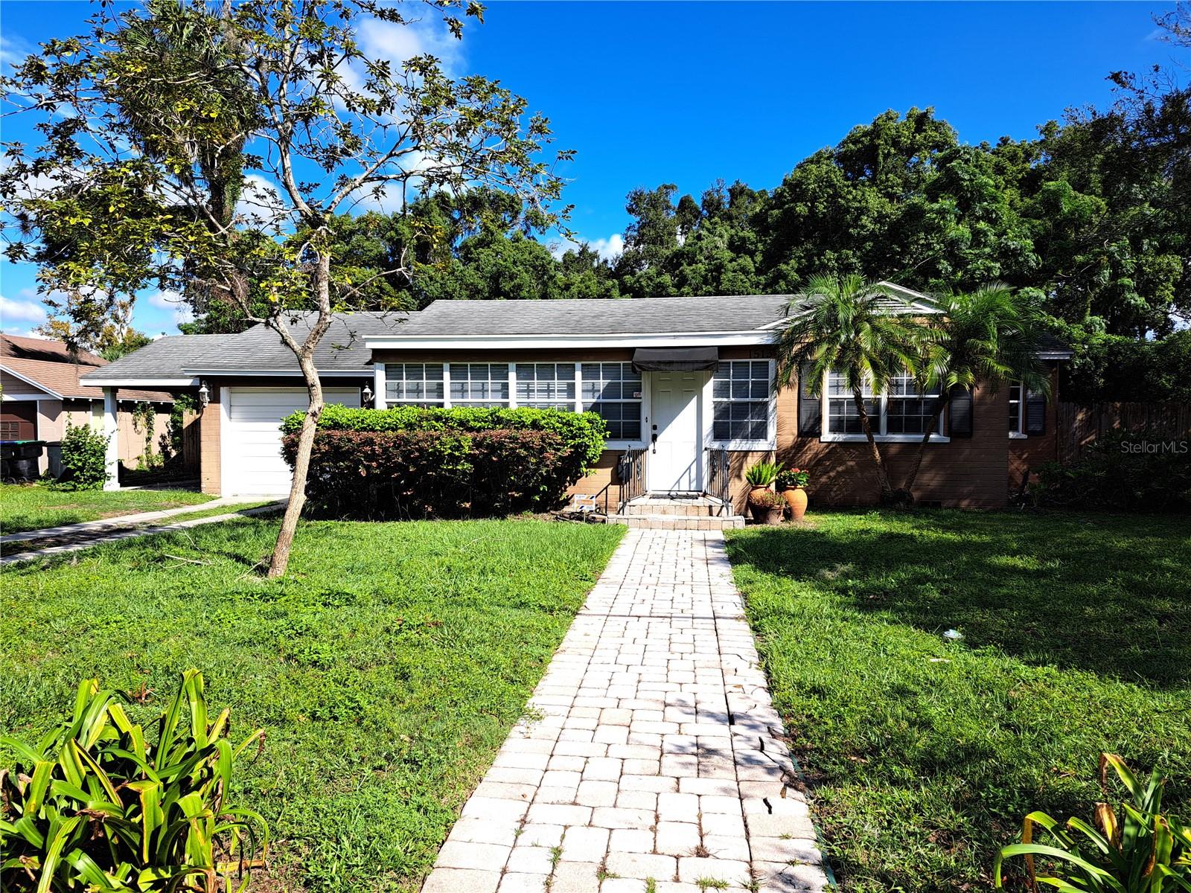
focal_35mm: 24
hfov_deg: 71.6
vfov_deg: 56.8
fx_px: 826
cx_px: 596
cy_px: 446
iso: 50
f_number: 1.8
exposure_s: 1/720
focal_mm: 5.23
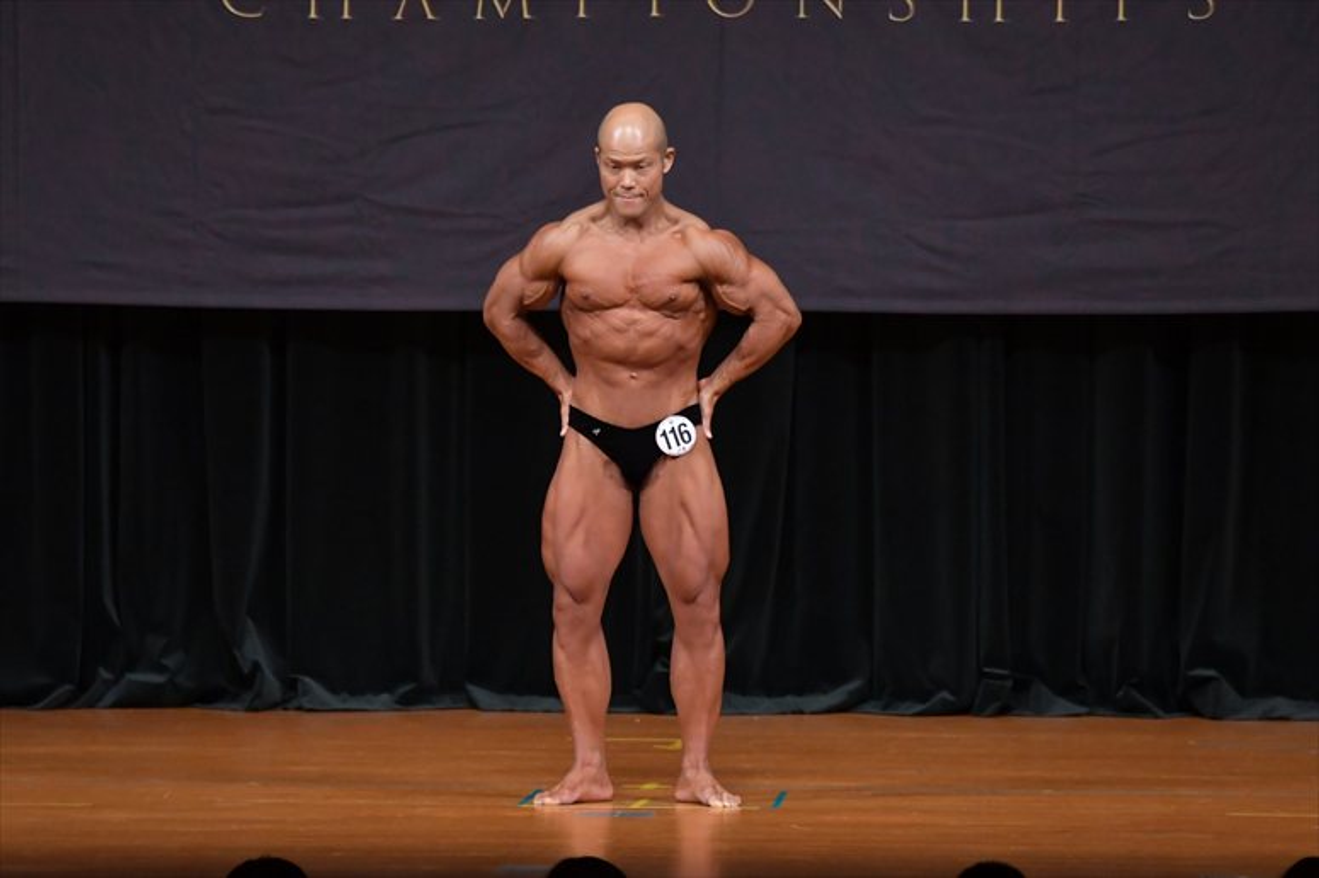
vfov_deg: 5.1
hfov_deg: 7.6
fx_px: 9888
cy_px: 439
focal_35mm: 270
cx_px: 660
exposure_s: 1/400
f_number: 5.6
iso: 4000
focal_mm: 180
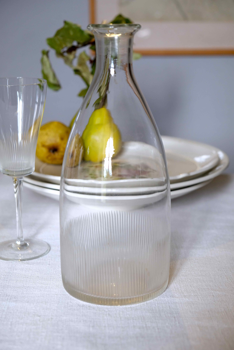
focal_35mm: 64
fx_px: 624
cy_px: 175
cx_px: 117
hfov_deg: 21.2
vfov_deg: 31.4
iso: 1250
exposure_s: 1/30
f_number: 4
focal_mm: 42.5
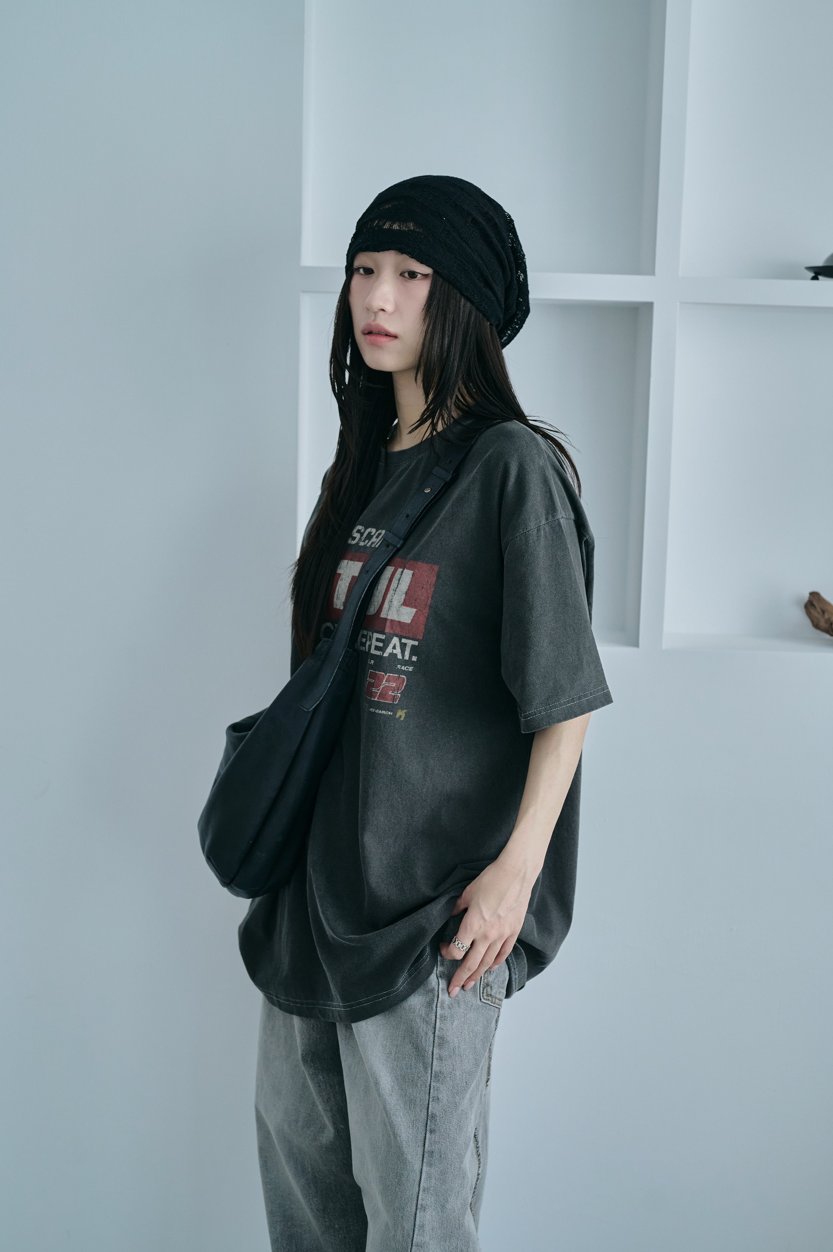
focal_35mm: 50
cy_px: 626
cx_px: 416
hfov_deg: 27.0
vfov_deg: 39.6
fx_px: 1738
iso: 1250
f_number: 4
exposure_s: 1/125
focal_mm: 50
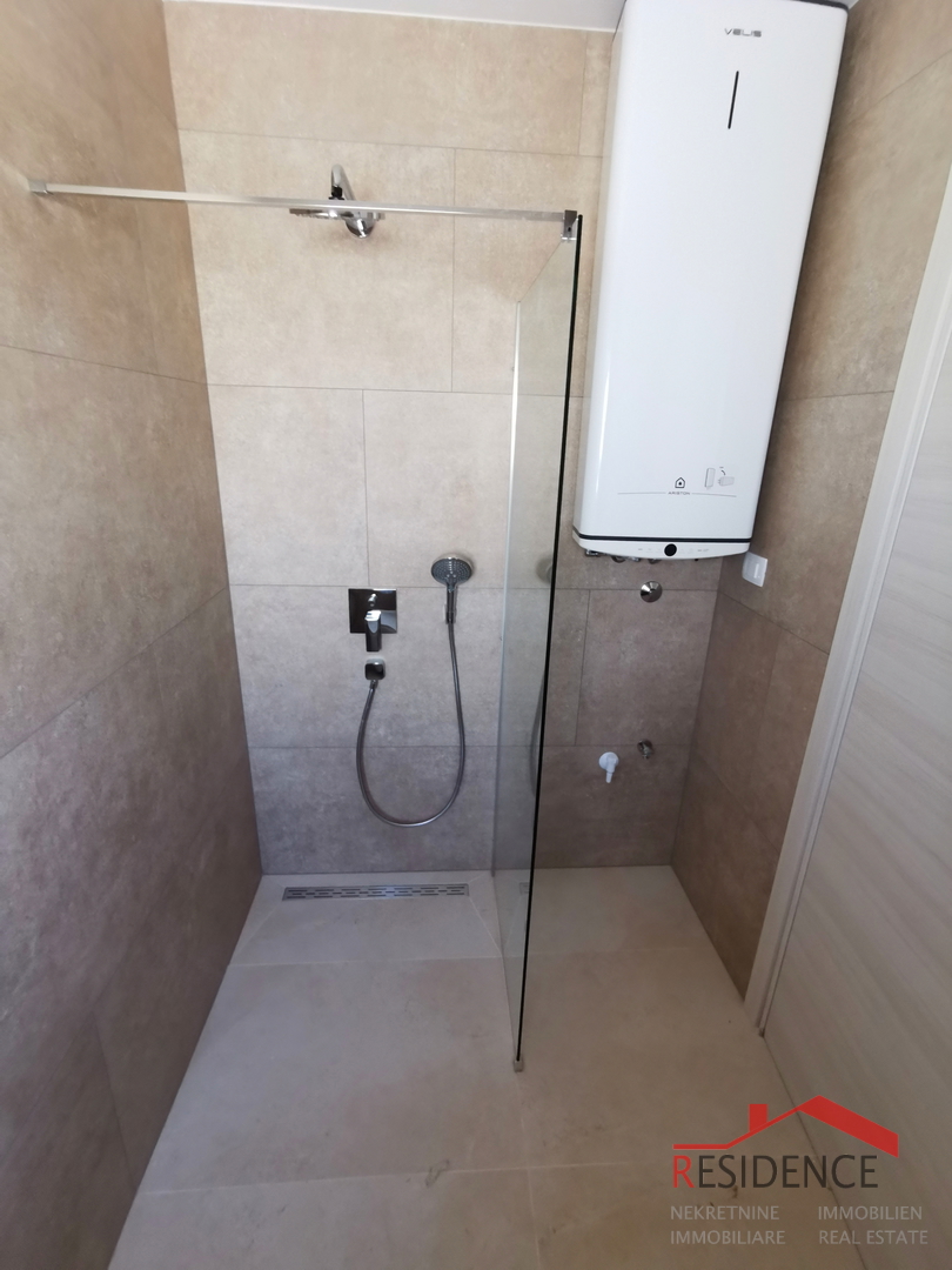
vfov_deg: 94.5
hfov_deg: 78.1
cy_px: 635
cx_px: 476
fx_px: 587
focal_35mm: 16
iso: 320
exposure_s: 1/30
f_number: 2.2
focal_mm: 2.35
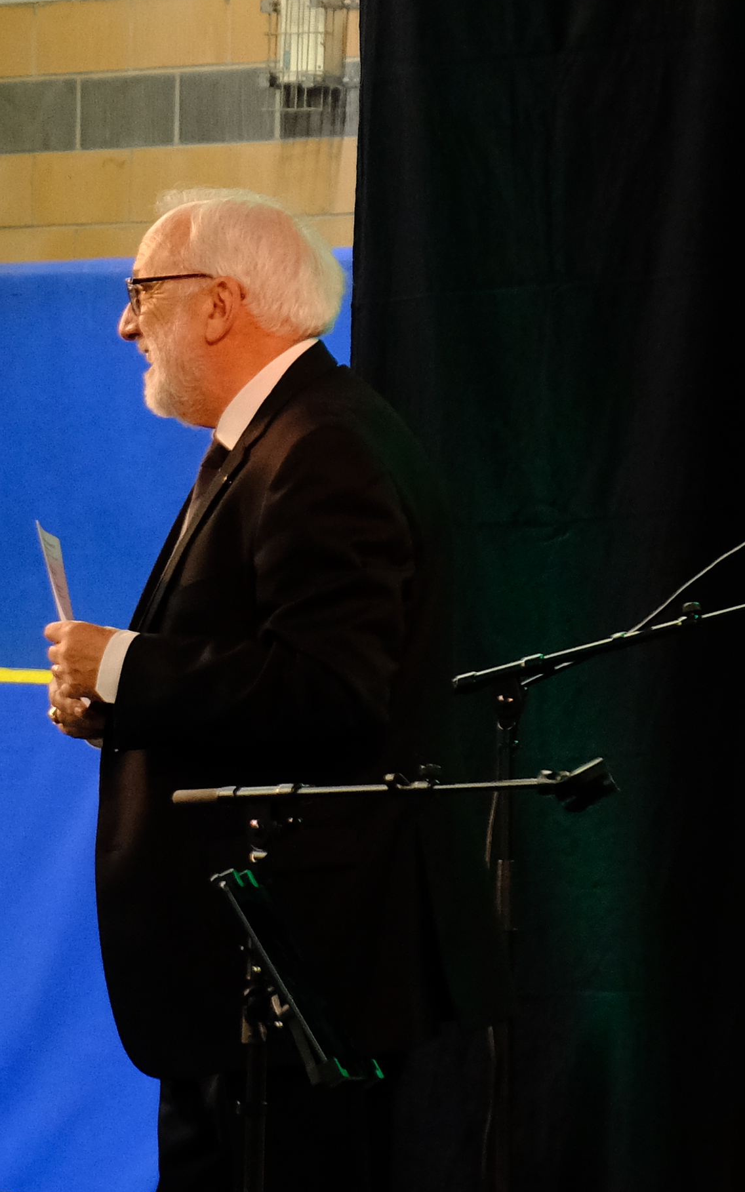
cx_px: -709
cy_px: 452
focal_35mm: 296
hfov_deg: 4.4
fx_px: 9617
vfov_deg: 7.1
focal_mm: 58.9
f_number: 5
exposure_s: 1/110
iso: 1600
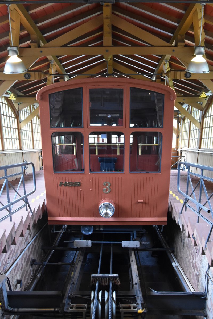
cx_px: 106
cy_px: 160
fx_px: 280
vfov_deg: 59.5
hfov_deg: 41.7
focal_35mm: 32
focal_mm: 21
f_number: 4
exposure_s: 1/60
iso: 2200
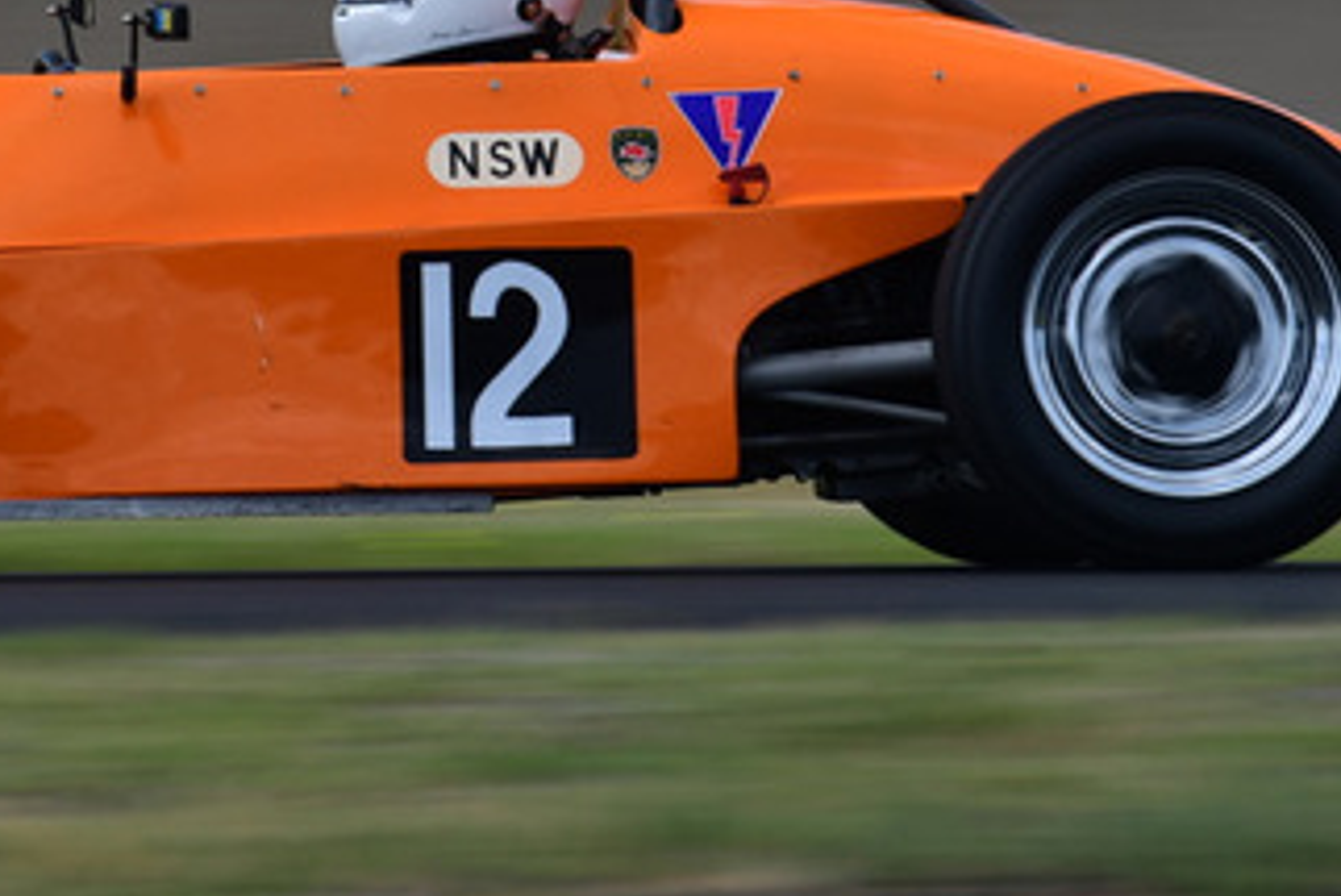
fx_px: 27063
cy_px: -129
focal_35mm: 726
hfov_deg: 2.8
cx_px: 108
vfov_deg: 1.9
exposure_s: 1/125
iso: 100
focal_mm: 195
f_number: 10
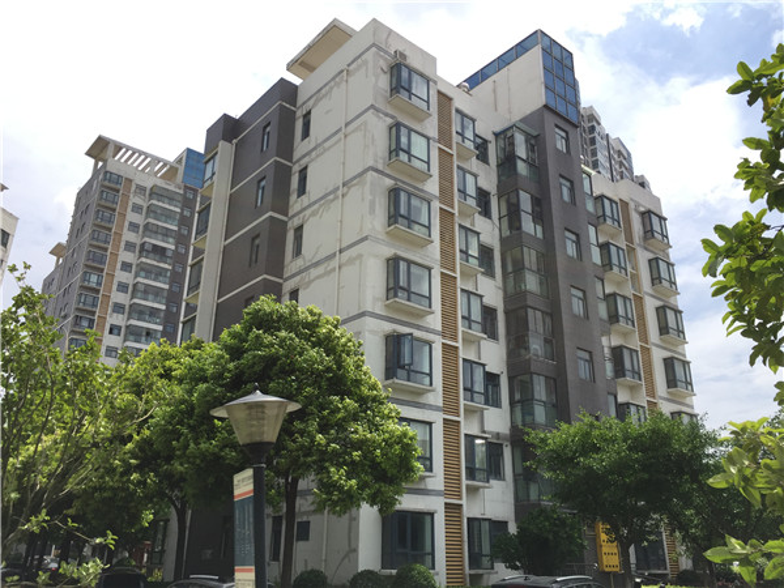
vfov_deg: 48.2
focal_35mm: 29
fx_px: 657
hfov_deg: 61.7
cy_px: 294
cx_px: 392
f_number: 2.2
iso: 32
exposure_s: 1/2326
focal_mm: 4.15
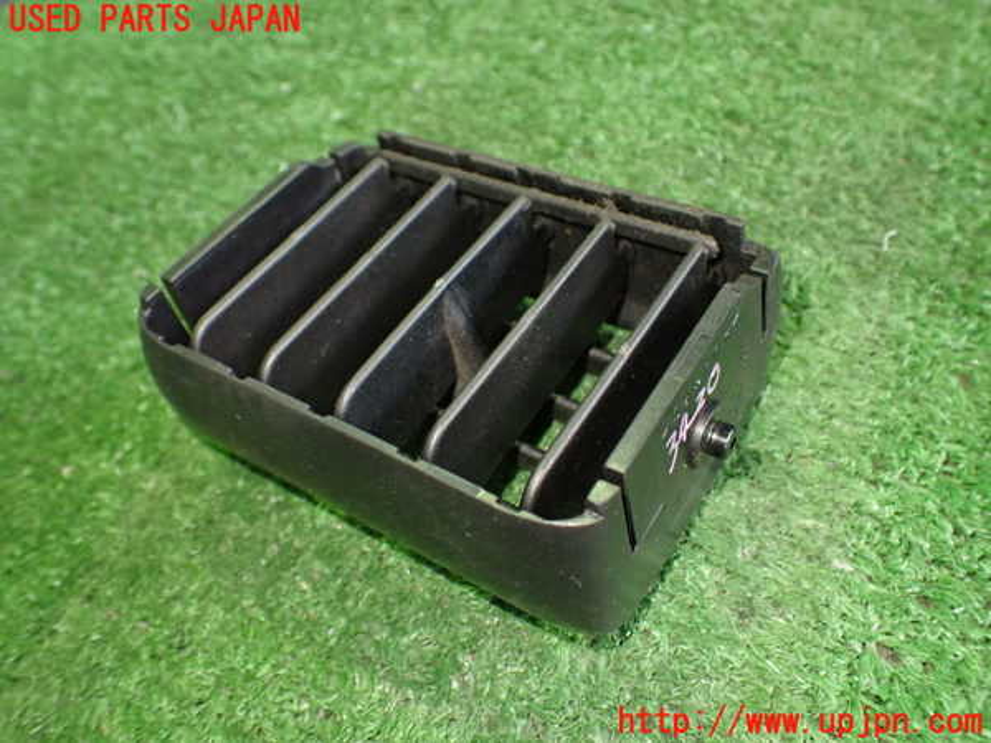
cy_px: 372
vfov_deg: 46.8
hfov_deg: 60.0
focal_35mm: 30
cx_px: 496
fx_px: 859
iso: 800
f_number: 2.3
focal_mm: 5.4
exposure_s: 1/60
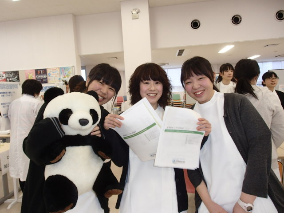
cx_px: 142
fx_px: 205
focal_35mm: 25
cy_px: 106
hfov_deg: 69.4
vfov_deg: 54.9
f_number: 3.3
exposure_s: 1/50
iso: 200
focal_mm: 4.4
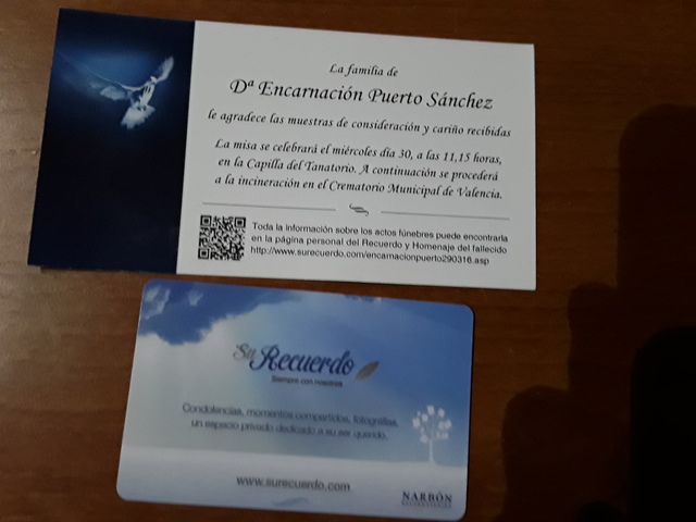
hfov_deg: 65.3
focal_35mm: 27
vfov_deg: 51.4
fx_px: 543
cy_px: 261
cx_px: 348
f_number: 1.9
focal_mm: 2.91
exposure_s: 1/17
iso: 250
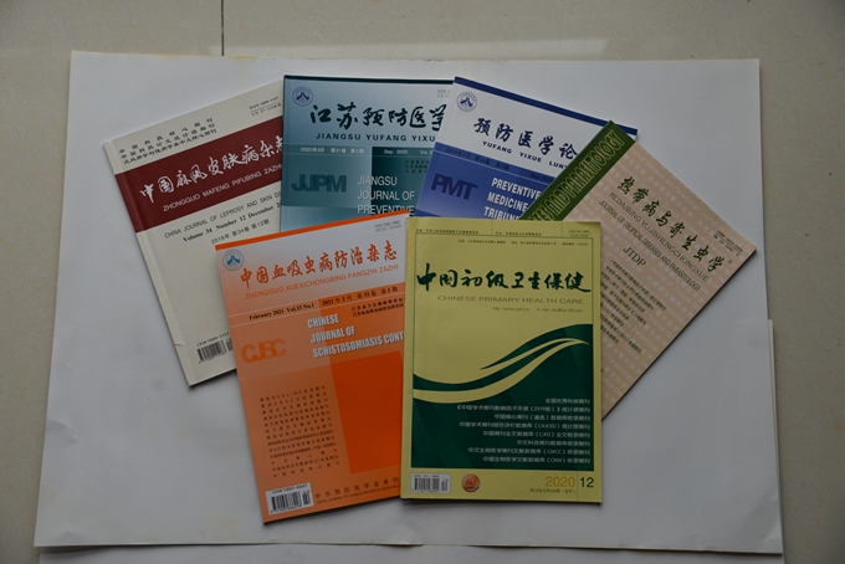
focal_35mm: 44
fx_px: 1033
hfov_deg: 44.5
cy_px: 282
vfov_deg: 30.5
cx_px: 422
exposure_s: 1/200
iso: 800
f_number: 4.5
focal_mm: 44
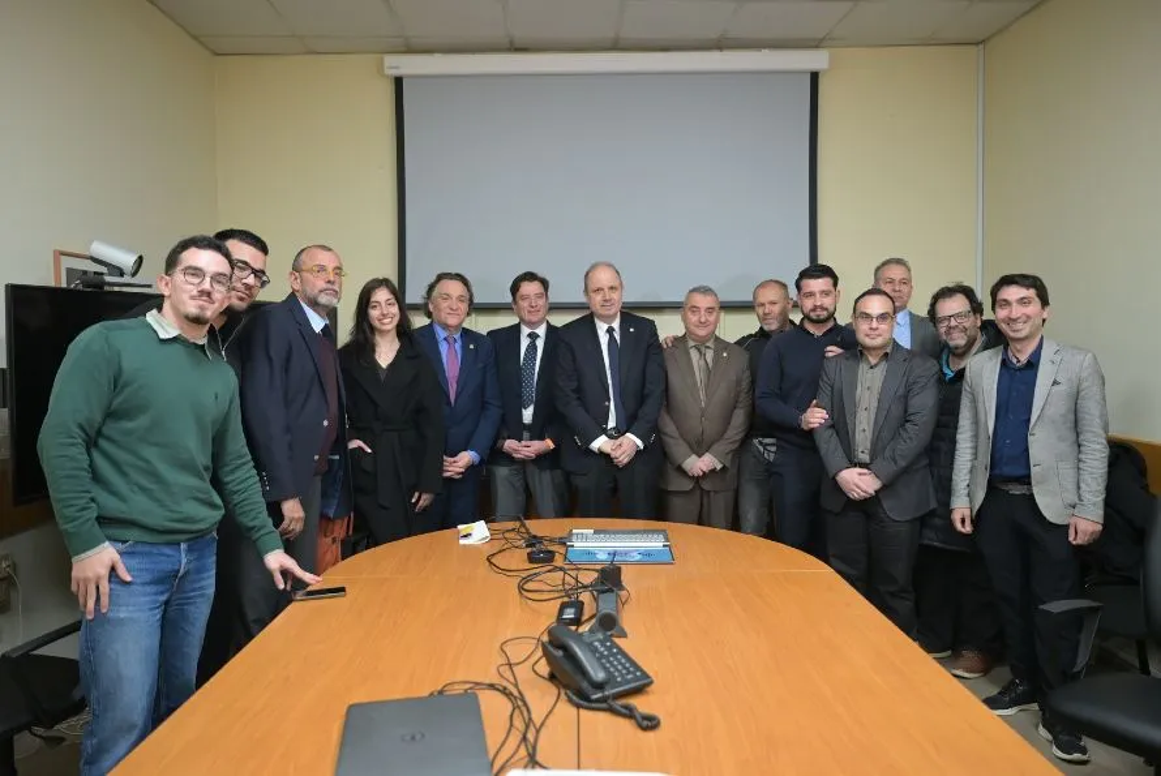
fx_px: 904
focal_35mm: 28
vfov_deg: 46.5
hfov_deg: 65.4
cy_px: 388
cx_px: 580
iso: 2000
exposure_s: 1/161
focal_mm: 28
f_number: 2.8
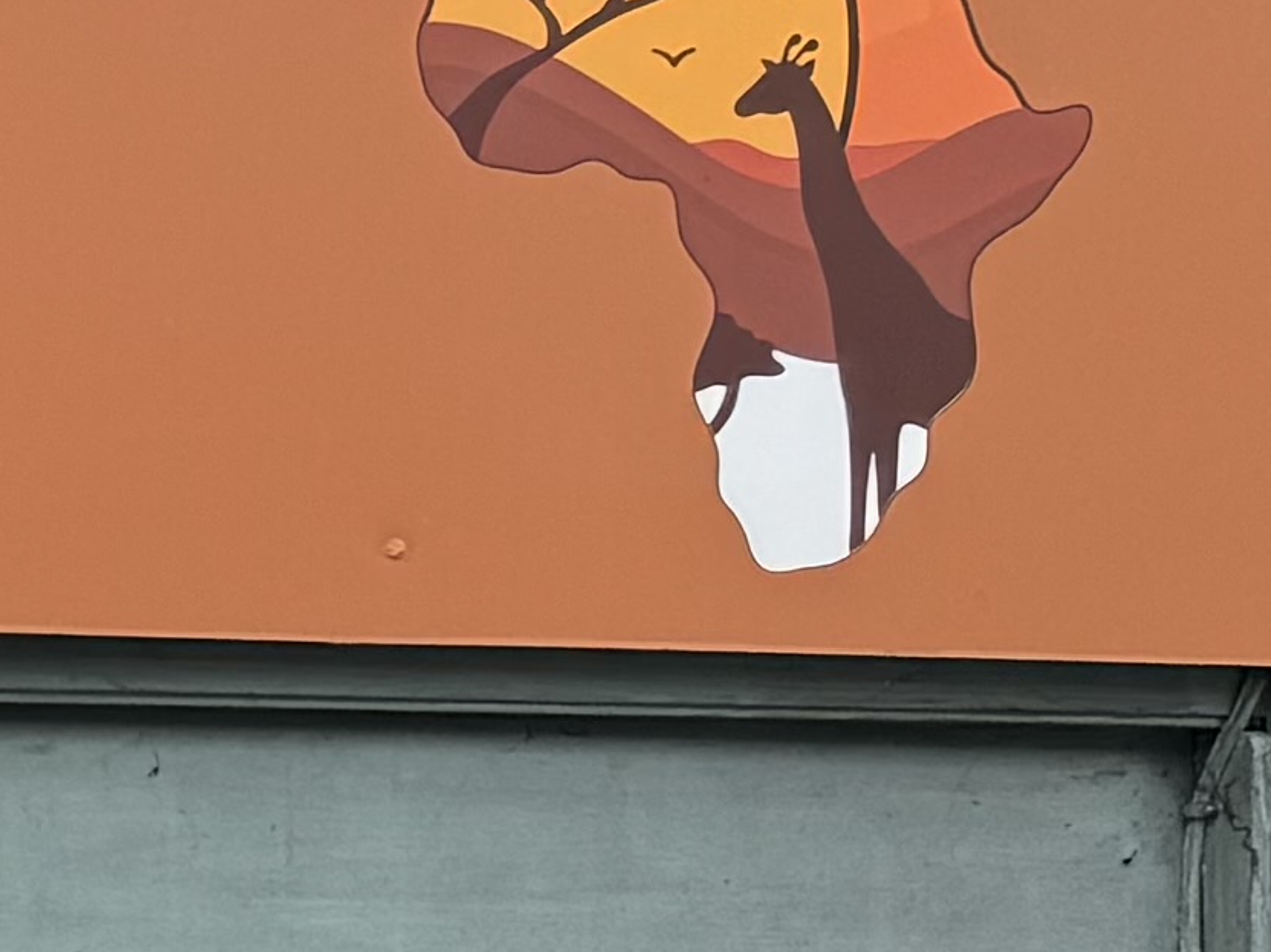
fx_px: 6057
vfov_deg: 8.6
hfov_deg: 8.8
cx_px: -3005
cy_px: 1704
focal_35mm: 165
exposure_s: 1/379
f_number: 1.78
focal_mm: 6.76
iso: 80
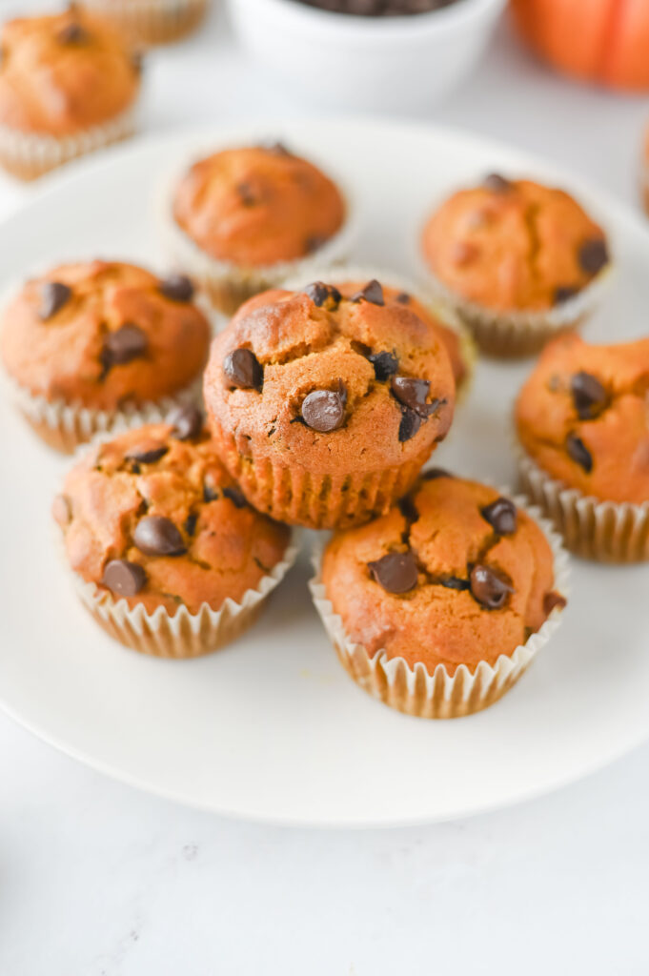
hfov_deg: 26.9
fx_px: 1354
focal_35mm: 50
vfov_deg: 39.6
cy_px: 488
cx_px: 324
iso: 280
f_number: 3.2
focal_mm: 50
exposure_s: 1/160
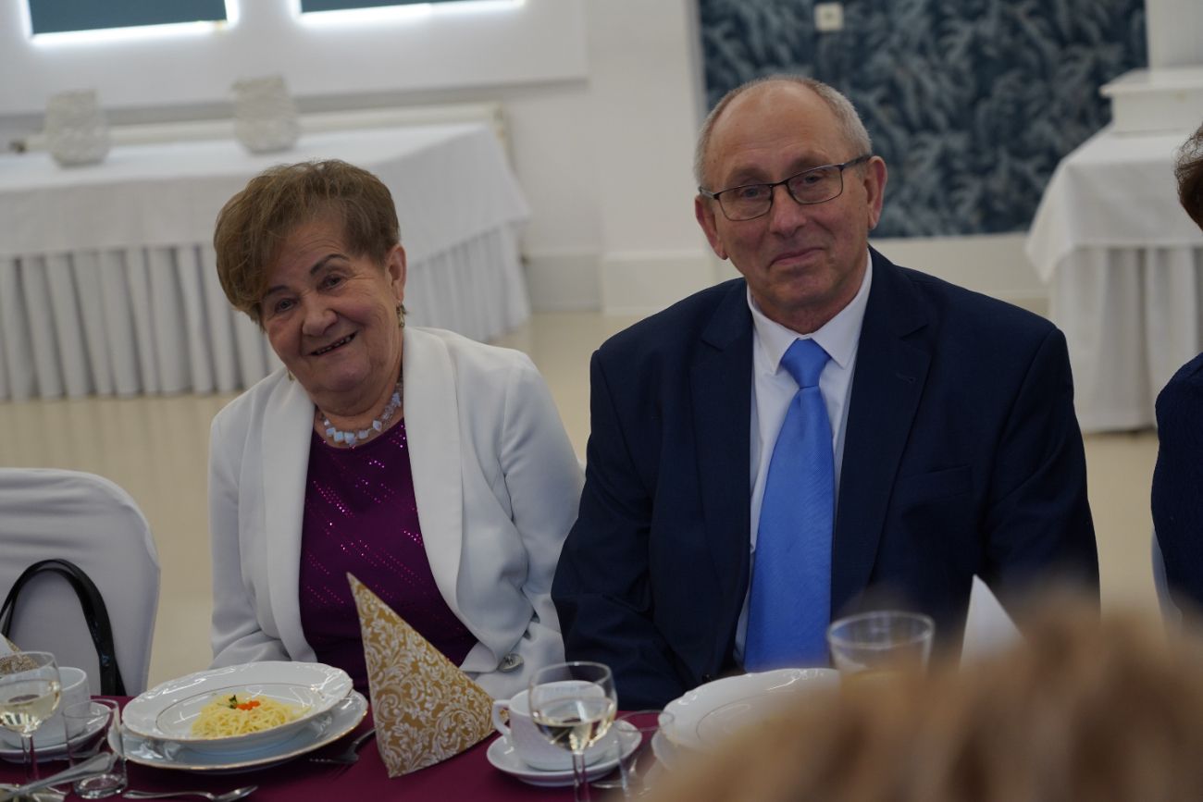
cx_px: 602
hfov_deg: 28.8
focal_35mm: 70
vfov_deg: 19.5
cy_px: 401
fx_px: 2339
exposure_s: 1/125
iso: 1000
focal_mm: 70
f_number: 4
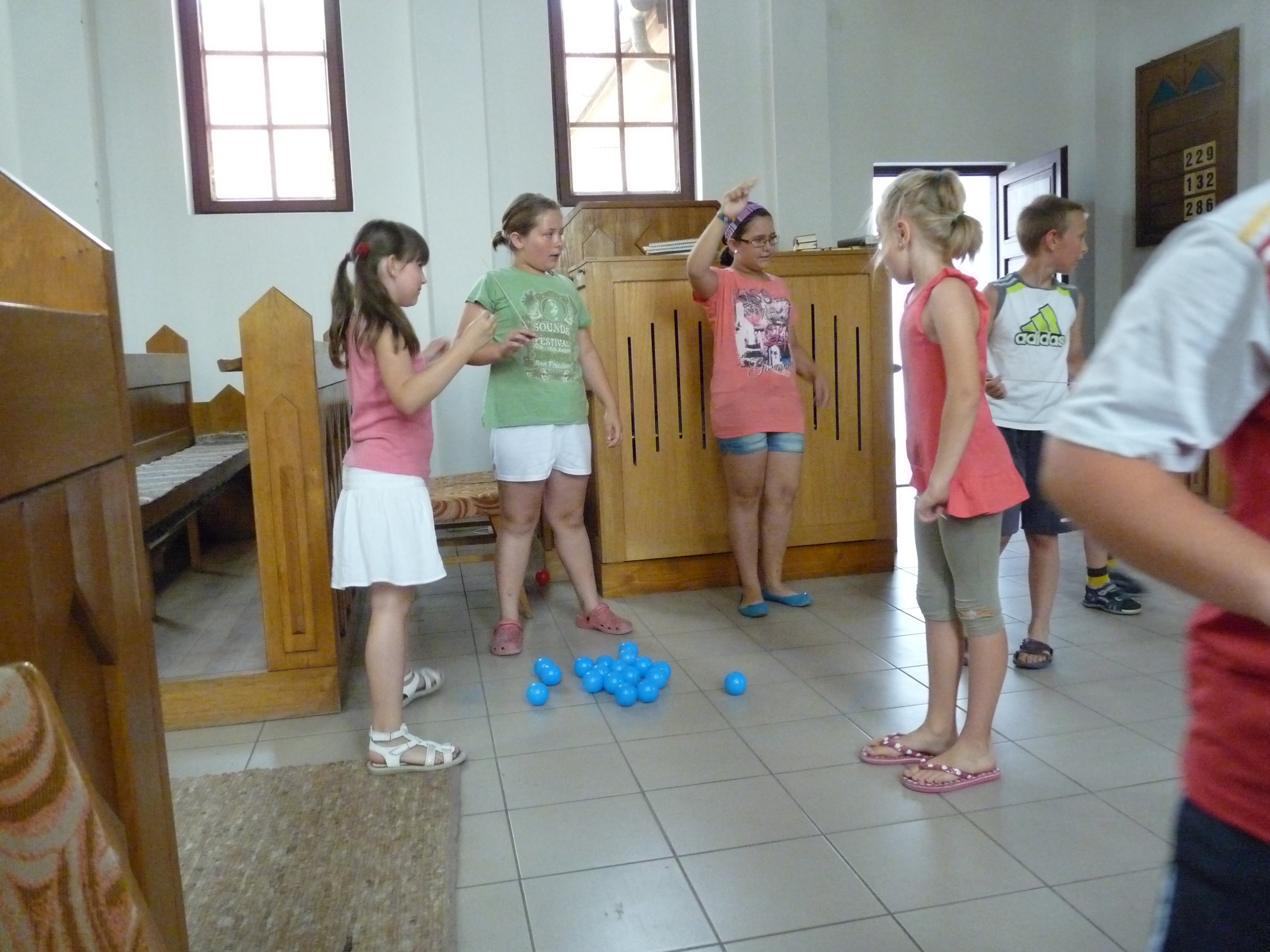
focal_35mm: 27
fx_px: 991
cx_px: 635
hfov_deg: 65.3
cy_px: 476
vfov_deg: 51.4
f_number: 2.8
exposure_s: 1/40
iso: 800
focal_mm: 4.8
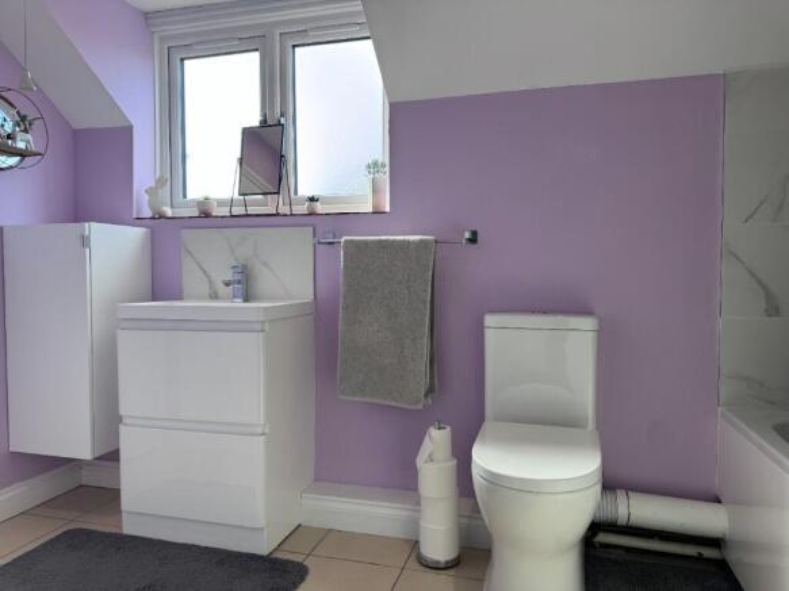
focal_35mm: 24
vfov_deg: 56.8
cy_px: 296
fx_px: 547
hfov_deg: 71.6
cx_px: 394
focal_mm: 6.76
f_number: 1.78
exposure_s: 1/180
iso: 64
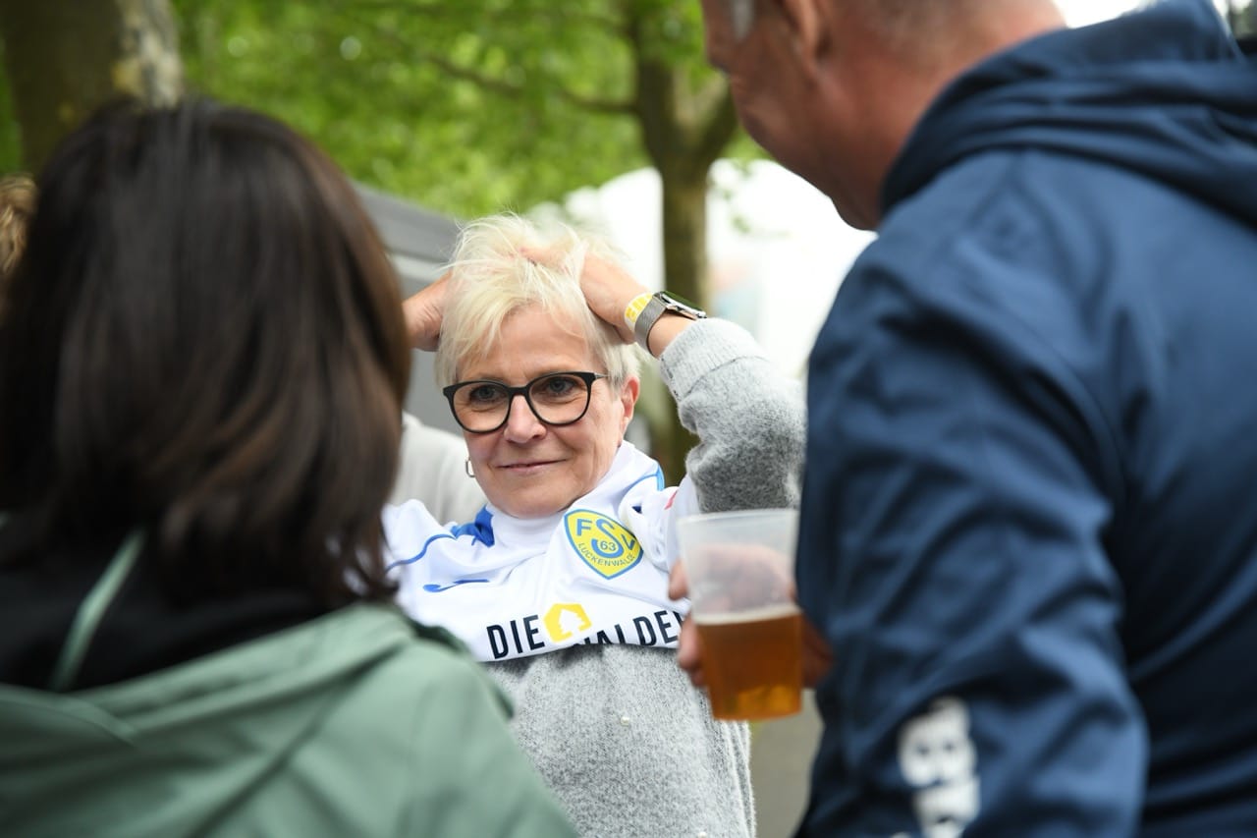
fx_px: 2444
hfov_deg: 28.8
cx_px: 628
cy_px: 419
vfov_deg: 19.5
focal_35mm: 70
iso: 1250
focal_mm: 70
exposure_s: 1/1000
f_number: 3.5
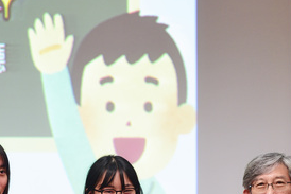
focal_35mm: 421
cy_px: 177
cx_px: 217
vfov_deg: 3.3
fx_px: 3405
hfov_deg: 4.9
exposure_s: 1/80
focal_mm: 165
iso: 640
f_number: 2.8
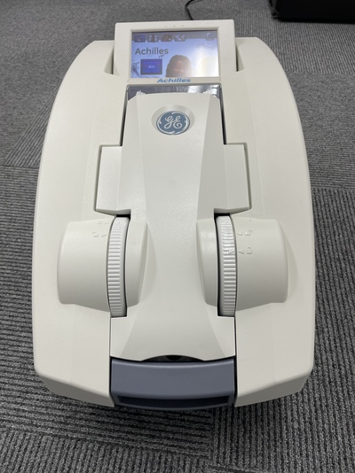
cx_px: 178
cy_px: 236
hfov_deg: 53.0
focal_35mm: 26
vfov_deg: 67.3
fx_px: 356
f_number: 1.6
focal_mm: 4.2
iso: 50
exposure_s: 1/100
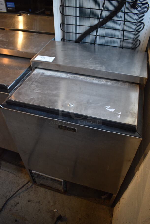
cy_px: 112
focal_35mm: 27
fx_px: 168
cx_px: 75
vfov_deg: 67.3
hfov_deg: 48.0
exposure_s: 1/125
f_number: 3.5
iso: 1000
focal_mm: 18
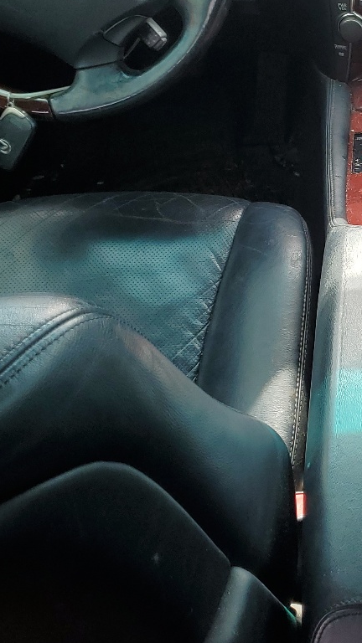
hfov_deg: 19.4
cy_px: 190
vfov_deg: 34.9
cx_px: 415
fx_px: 1007
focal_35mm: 59
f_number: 1.5
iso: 50
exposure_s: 1/556
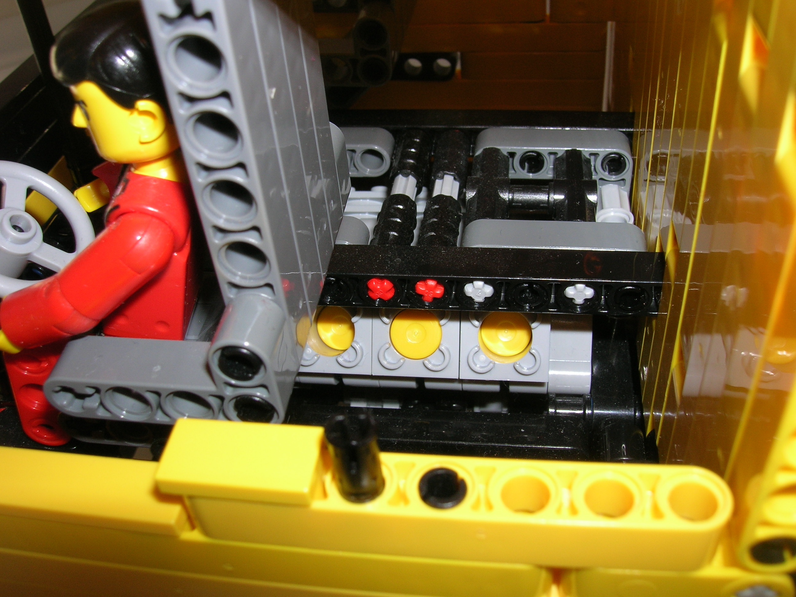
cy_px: 298
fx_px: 782
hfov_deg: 54.0
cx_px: 398
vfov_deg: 41.8
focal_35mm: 34
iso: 50
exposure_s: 1/60.1
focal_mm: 5.7
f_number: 4.9
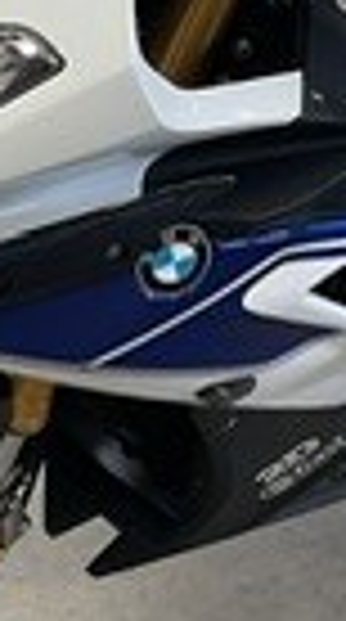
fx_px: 2412
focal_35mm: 147
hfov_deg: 8.2
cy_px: 234
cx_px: 310
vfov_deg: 14.6
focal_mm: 3
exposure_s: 1/60
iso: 64
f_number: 1.8
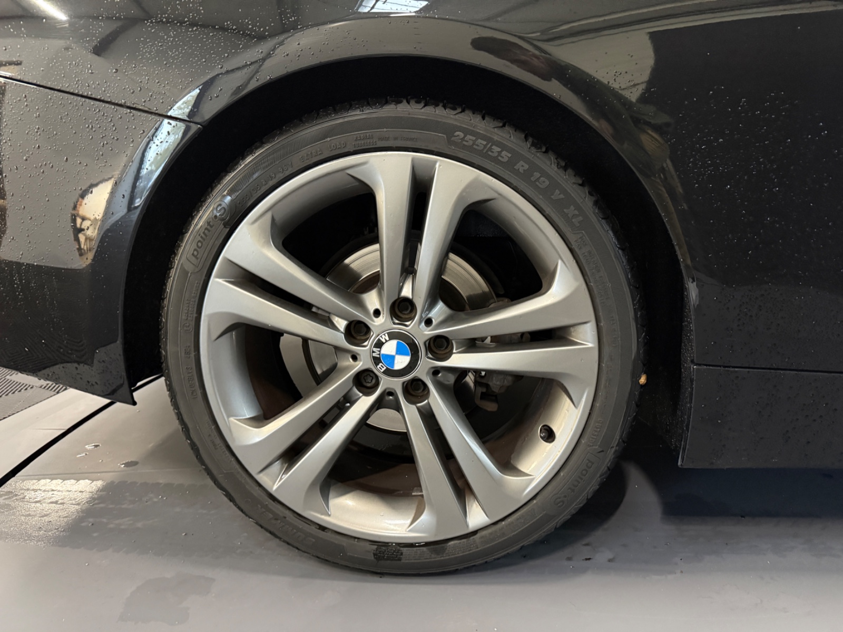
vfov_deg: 56.8
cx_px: 422
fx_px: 584
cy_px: 316
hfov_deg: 71.6
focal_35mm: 24
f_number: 1.78
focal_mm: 6.76
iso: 1000
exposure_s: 1/33
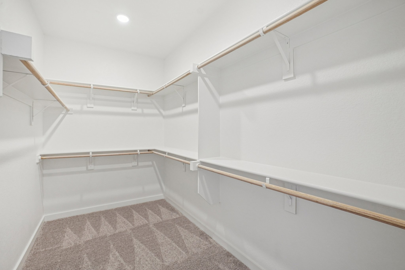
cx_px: 202
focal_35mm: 15
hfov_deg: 100.4
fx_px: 169
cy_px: 135
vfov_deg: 77.3
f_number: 8
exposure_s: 1/13
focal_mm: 10
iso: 400
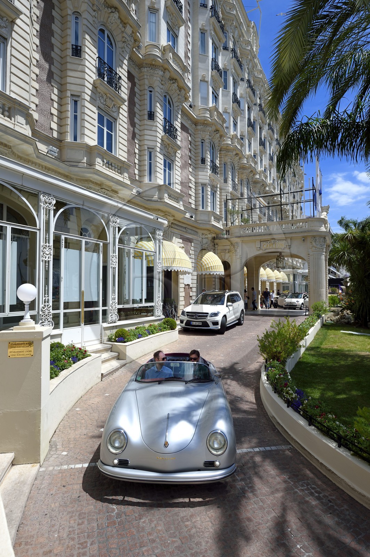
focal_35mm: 20
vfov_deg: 84.0
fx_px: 309
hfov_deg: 61.8
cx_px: 185
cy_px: 278
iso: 200
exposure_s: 1/320
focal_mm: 20
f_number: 13
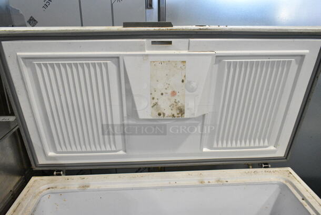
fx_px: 241
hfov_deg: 67.3
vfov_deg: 48.0
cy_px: 108
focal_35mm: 27
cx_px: 160
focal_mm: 18
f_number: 9
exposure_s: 1/320
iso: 6400
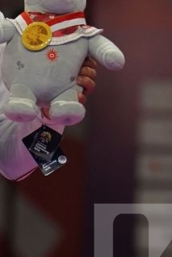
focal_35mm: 1581
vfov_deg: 1.3
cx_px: -104
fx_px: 11317
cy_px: 277
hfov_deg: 0.9
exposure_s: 1/500
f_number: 4
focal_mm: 280
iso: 1250
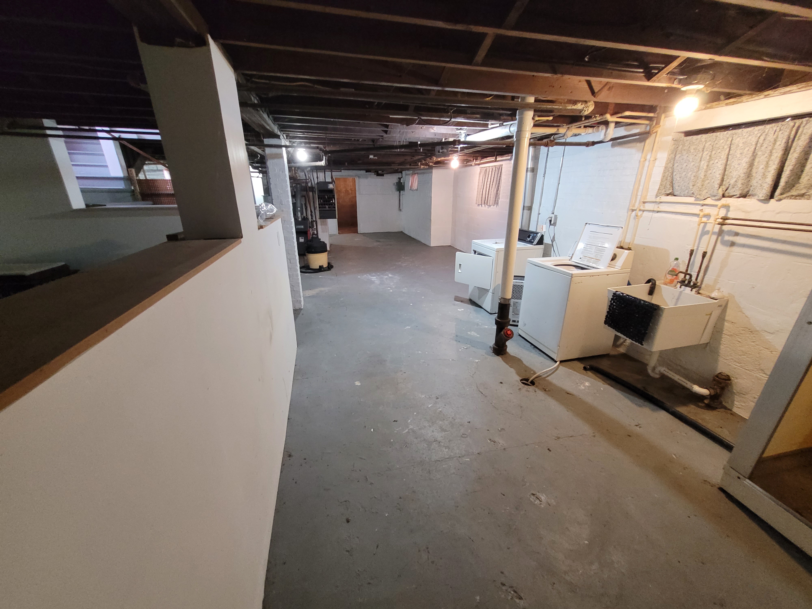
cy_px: 304
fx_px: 305
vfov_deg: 89.9
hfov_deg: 106.2
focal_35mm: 13
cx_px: 406
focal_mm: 1.74
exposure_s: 1/30
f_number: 2.2
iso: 500
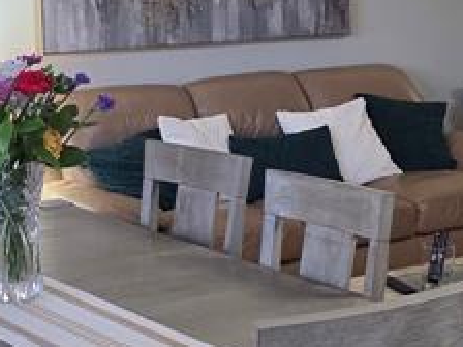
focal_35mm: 105
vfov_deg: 14.1
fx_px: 1404
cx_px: 275
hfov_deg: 18.7
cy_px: 159
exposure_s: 1/120
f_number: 1.7
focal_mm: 6.3
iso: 250
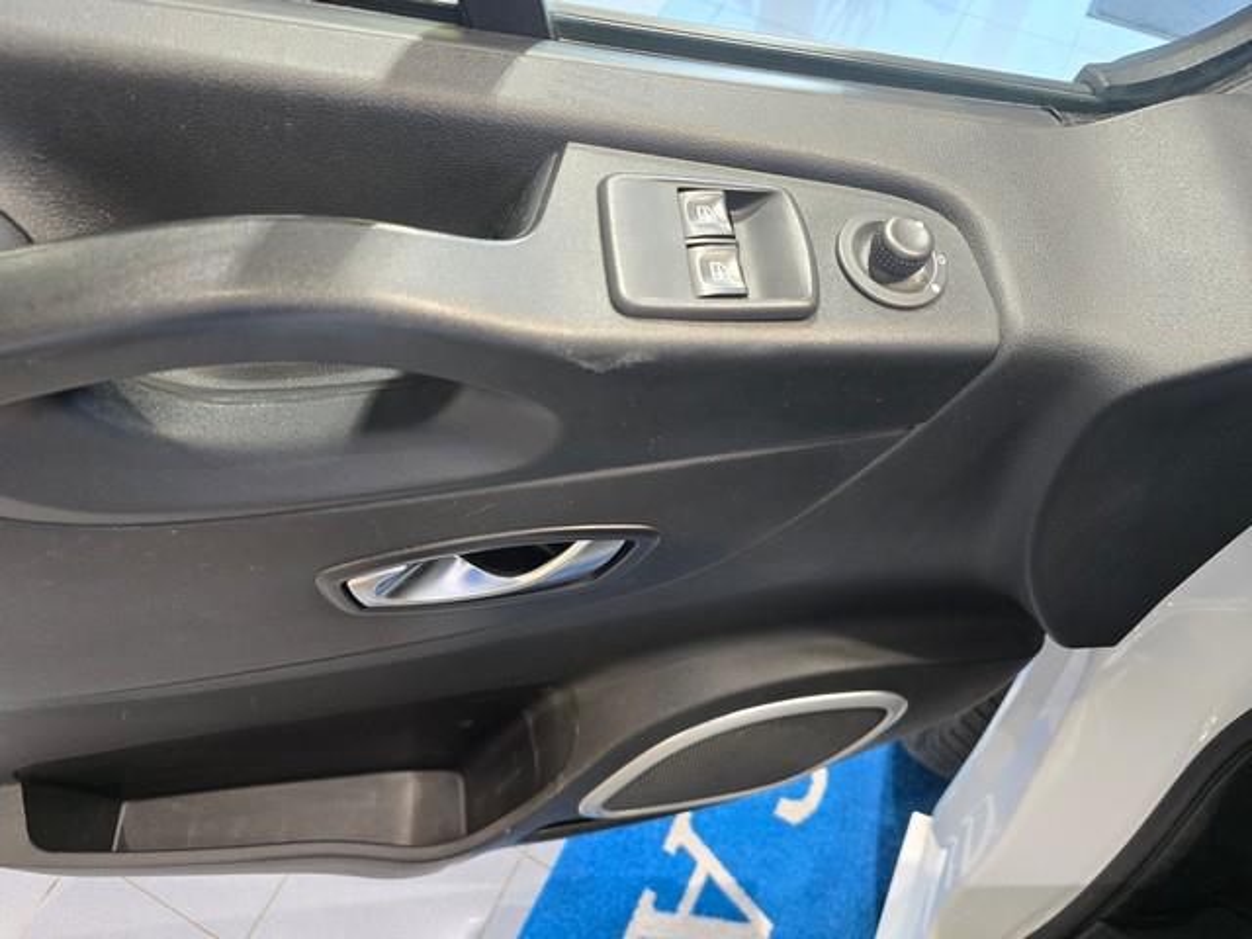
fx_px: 832
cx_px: 626
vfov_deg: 58.9
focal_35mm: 23
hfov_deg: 73.9
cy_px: 470
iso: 400
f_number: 1.7
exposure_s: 1/100
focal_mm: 6.3
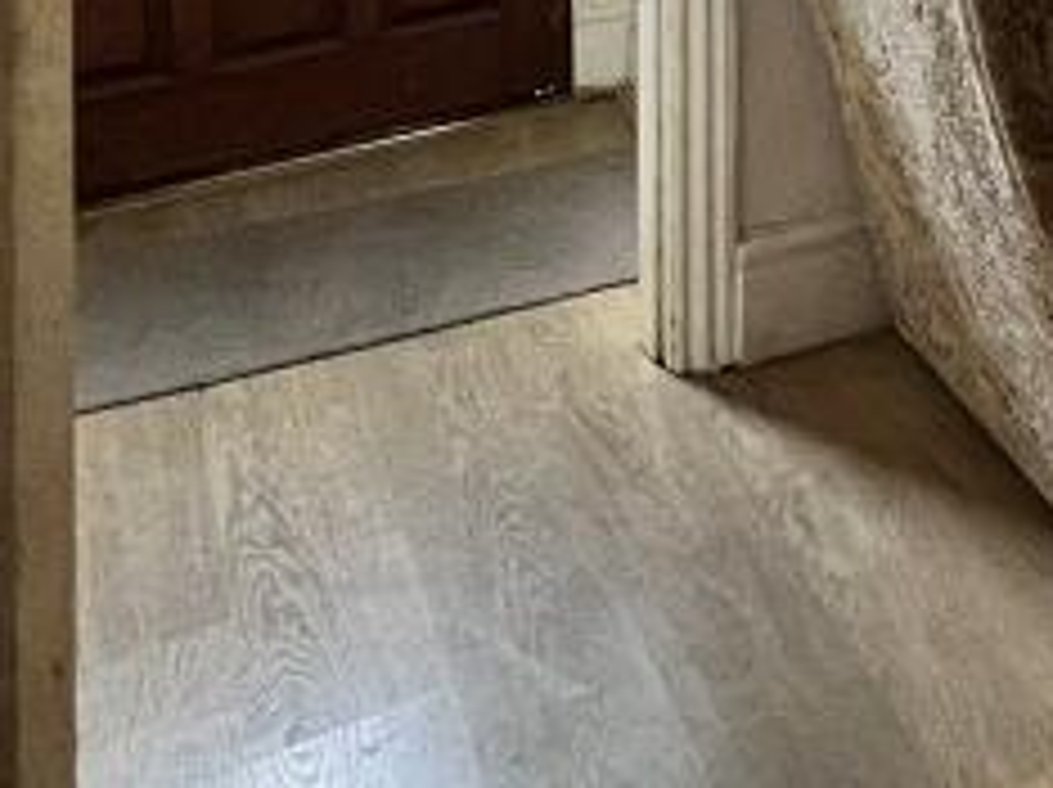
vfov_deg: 19.4
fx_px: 1732
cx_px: 1652
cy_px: -617
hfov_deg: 24.6
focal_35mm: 57
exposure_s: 1/50
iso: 400
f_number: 1.8
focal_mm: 1.57
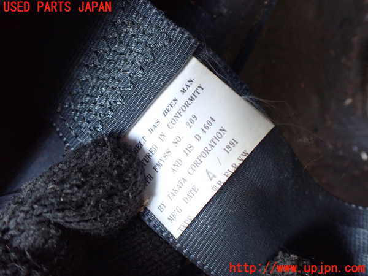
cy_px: 138
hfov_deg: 60.0
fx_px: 319
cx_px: 184
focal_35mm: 30
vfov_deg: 46.8
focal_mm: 5.4
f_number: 2.3
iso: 800
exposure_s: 1/40
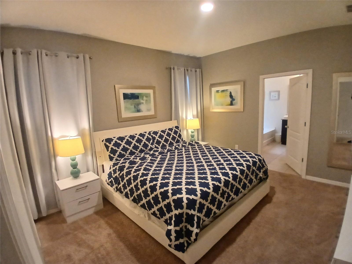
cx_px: 176
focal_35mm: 17
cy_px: 132
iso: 320
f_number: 2.2
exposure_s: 1/24
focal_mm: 1.4
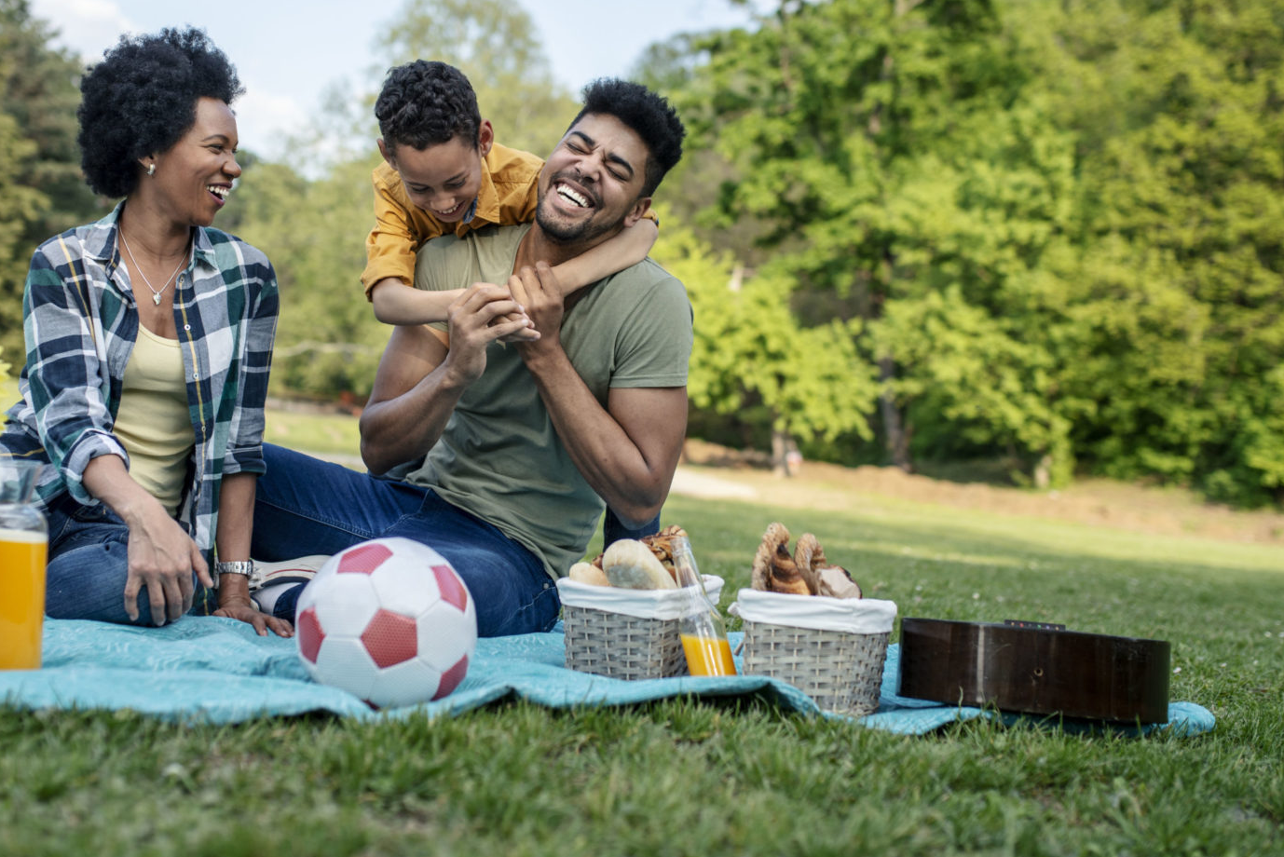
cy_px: 278
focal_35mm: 52
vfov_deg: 25.9
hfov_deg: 38.1
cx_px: 532
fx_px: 1855
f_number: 2
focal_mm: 35
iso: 160
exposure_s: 1/2000
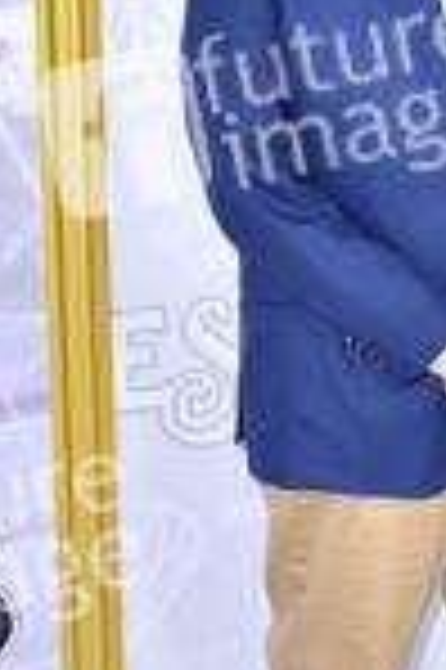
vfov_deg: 21.7
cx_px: 403
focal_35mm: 94
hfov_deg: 14.4
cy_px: 337
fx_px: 1751
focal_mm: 35
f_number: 7.1
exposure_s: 1/250
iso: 320
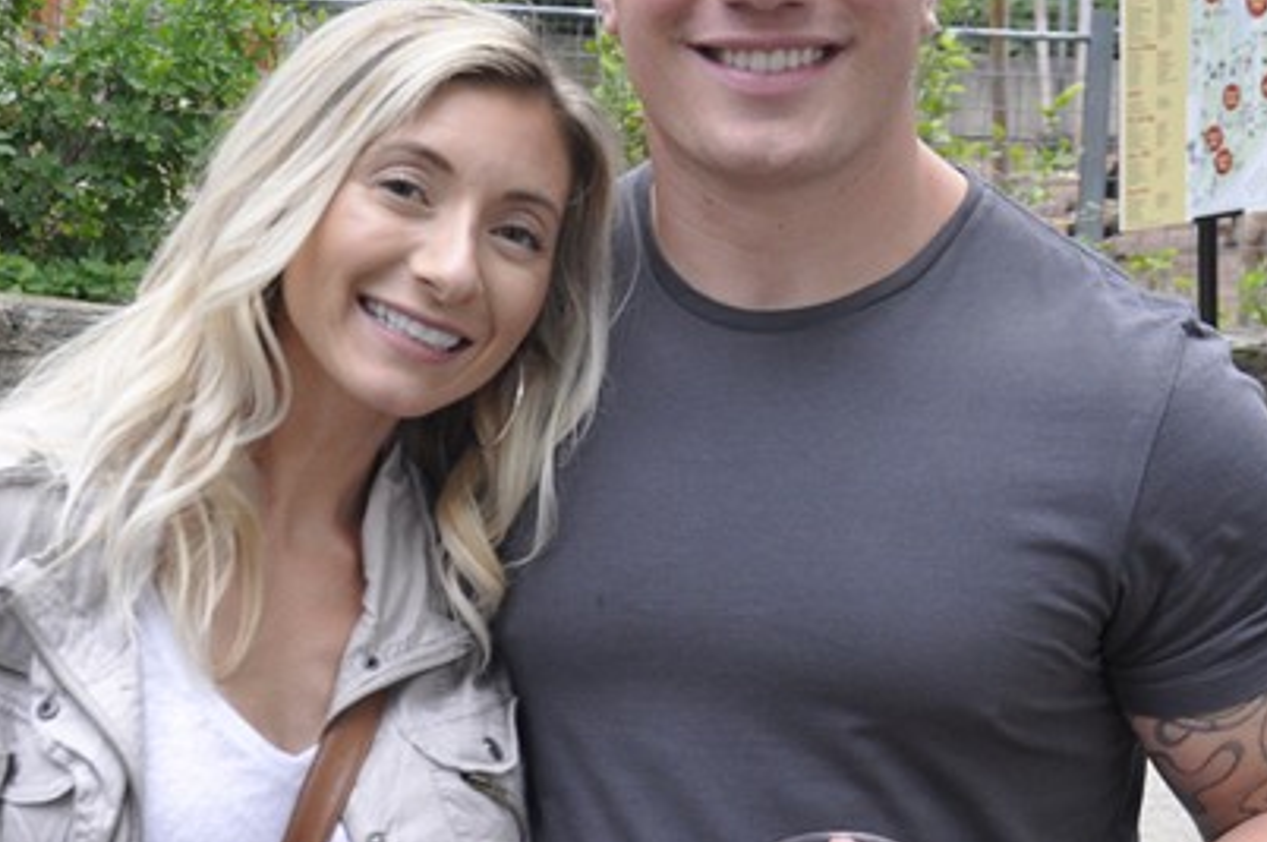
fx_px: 3278
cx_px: 791
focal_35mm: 93
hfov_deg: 21.8
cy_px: 375
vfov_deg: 14.6
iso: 400
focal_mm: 25
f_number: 5.6
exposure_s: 1/30
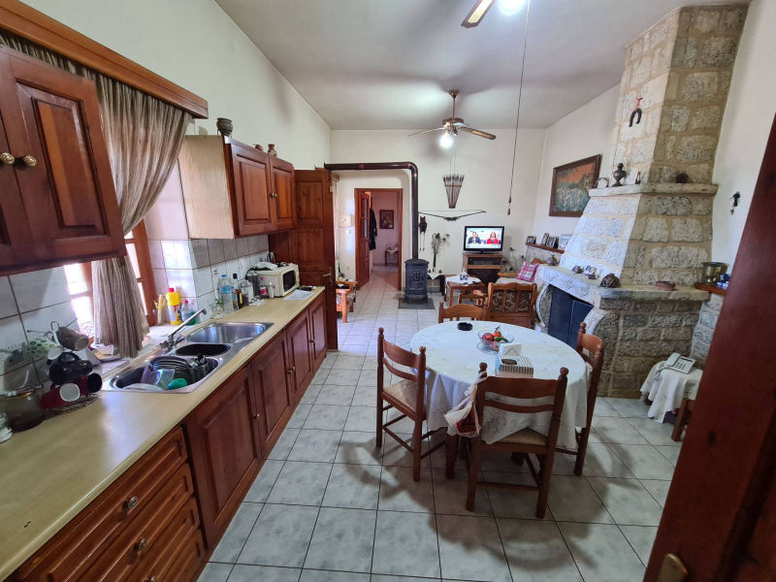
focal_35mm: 13
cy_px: 291
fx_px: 291
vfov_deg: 89.9
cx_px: 388
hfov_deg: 106.2
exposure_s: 1/33
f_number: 2.2
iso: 320
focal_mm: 2.2
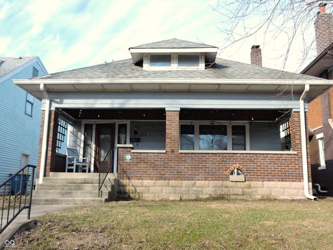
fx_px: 317
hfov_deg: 55.4
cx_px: 166
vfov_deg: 42.9
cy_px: 125
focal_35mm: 33
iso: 100
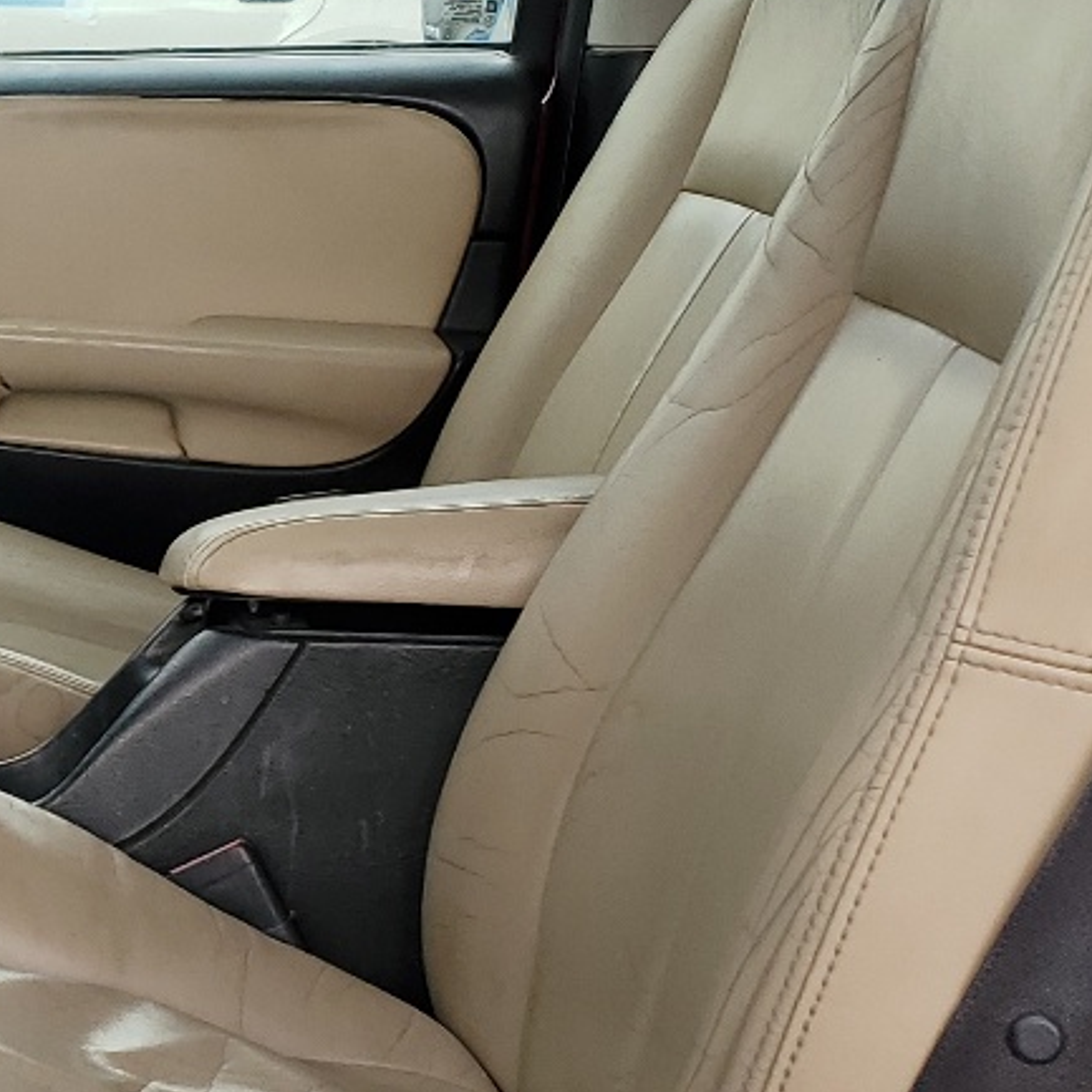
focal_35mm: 85
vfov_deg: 20.4
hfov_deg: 19.2
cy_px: 668
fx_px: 3034
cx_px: -235
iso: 50
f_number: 1.5
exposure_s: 1/385
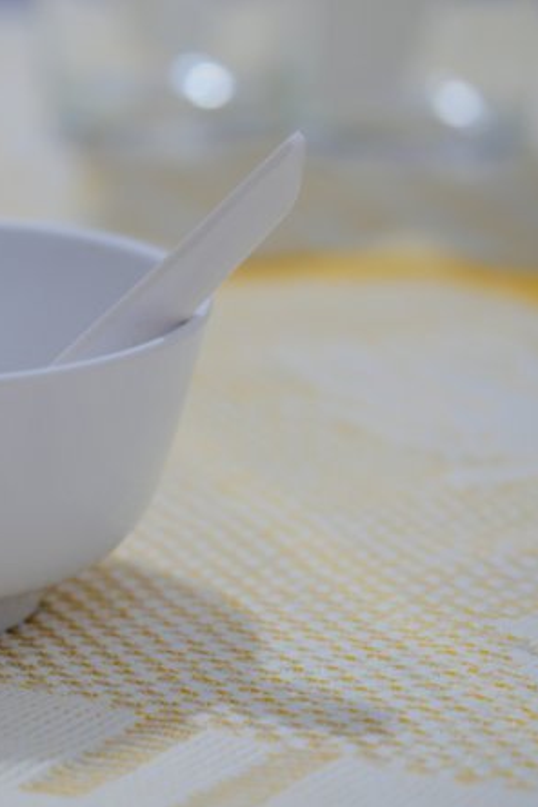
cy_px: 413
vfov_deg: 11.9
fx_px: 3855
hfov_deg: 8.0
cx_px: 22
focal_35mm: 172
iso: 200
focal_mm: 60
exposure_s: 1/50
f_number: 2.8
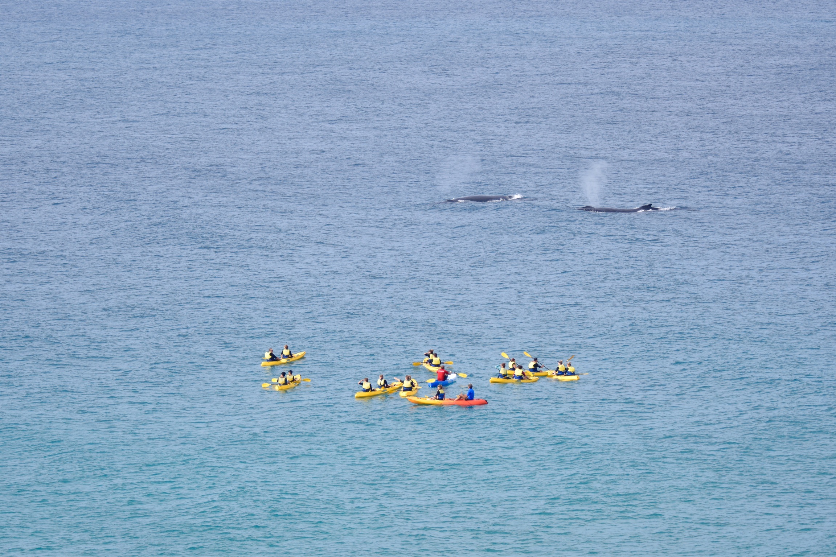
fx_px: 4354
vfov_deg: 7.3
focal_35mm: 188
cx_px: 418
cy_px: 278
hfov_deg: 11.0
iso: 200
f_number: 5
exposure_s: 1/1000
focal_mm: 125
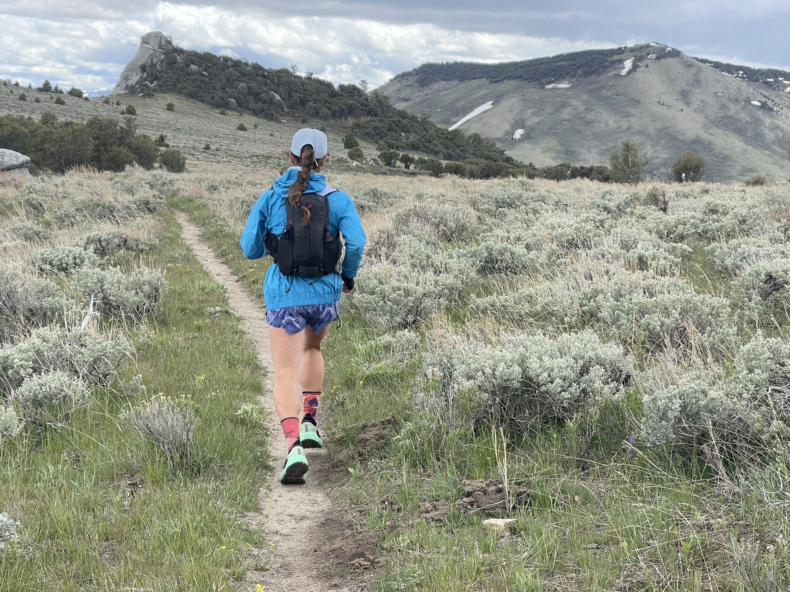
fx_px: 1461
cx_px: 395
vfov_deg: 22.9
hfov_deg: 30.3
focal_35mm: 64
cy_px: 296
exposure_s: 1/239
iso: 20
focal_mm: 7.5
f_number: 2.2
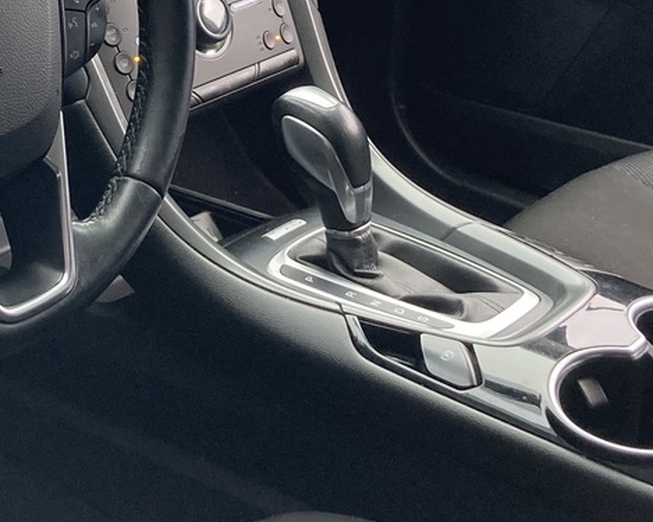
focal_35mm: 84
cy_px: 93
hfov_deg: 22.5
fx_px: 1623
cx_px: 148
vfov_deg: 18.1
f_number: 1.8
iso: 80
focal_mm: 3.99
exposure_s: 1/77
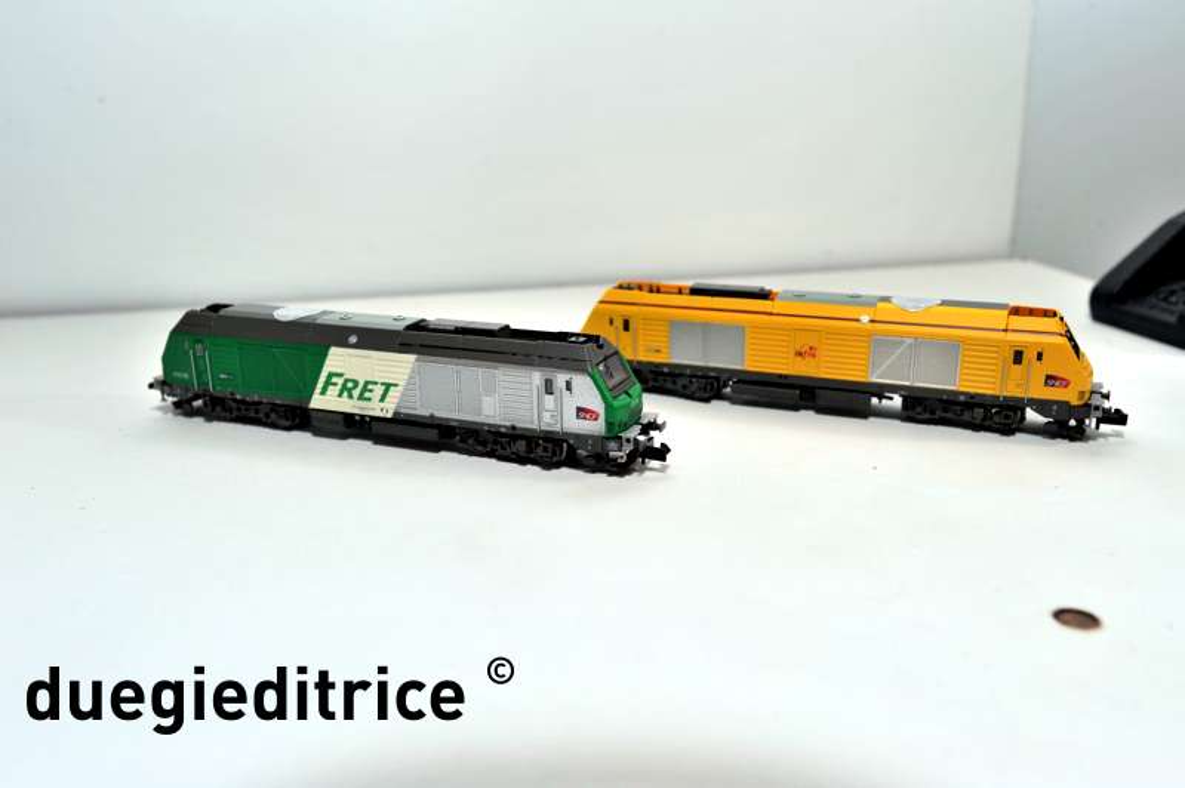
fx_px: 1052
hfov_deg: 58.8
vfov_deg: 41.0
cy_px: 394
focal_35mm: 32
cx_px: 592
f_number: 10
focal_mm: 32
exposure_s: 1/80
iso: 400
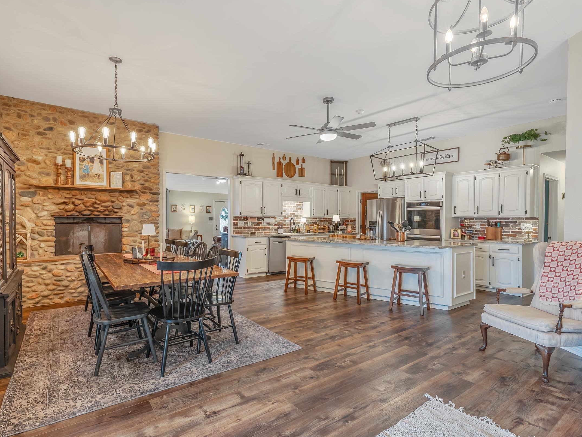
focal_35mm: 18
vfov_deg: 71.6
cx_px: 270
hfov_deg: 87.6
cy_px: 223
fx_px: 303
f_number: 8
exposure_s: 1/4
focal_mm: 16
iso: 800
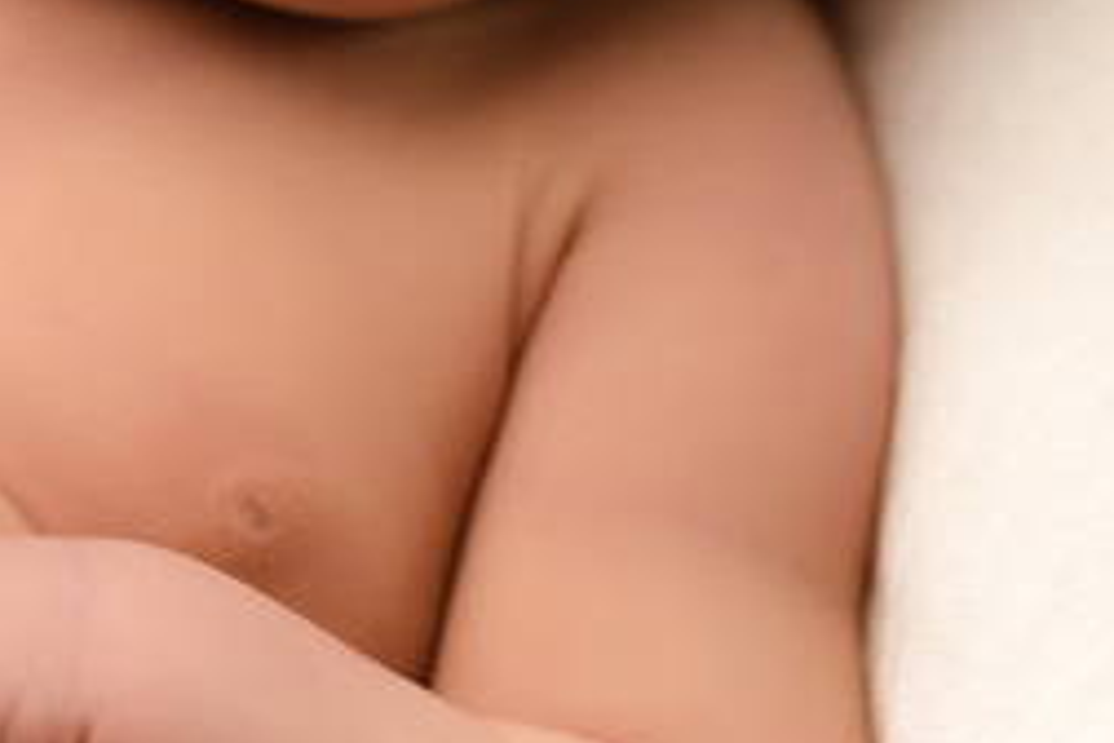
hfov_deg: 12.3
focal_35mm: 167
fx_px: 5167
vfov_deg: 8.2
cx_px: 309
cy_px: -86
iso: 125
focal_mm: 35
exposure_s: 1/100
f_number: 2
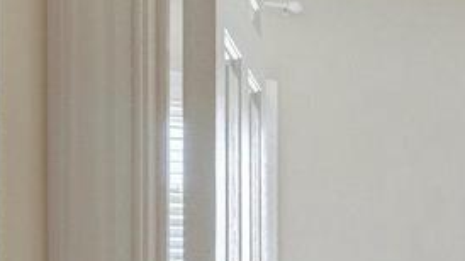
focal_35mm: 88
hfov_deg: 13.9
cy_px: 312
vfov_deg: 13.4
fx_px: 1085
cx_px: 1188
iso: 1250
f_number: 8
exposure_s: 1/125
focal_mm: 16
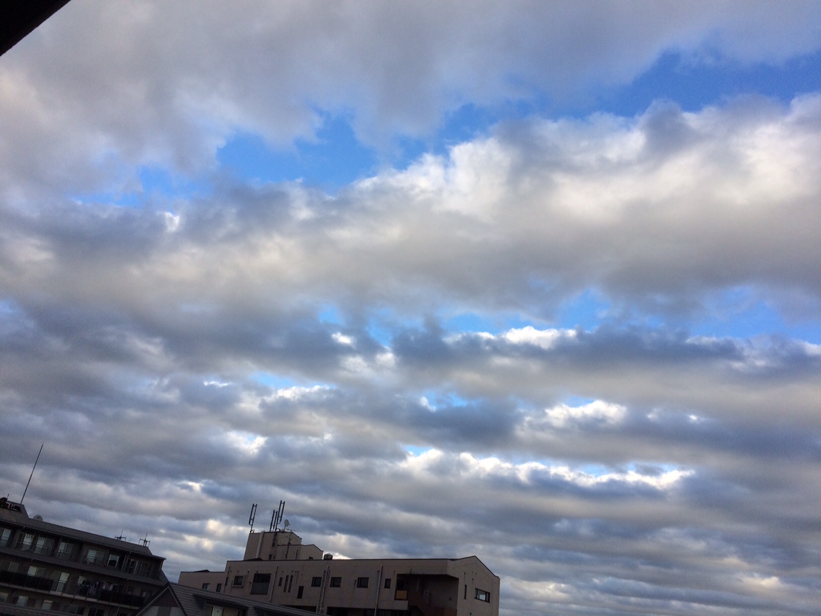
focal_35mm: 29
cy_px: 308
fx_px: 688
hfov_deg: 61.7
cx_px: 410
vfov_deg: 48.2
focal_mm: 4.15
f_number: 2.2
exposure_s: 1/912
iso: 32
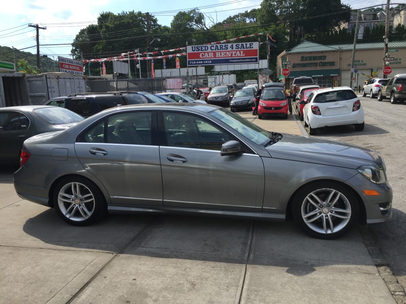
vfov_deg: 48.2
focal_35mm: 29
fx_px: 340
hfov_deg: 61.7
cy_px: 152
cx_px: 203
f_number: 2.2
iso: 32
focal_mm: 4.15
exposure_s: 1/1647
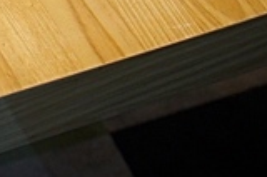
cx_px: -32
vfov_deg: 7.5
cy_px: -255
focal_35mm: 169
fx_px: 1251
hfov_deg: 12.0
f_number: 4.5
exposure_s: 1/30
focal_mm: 20
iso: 400
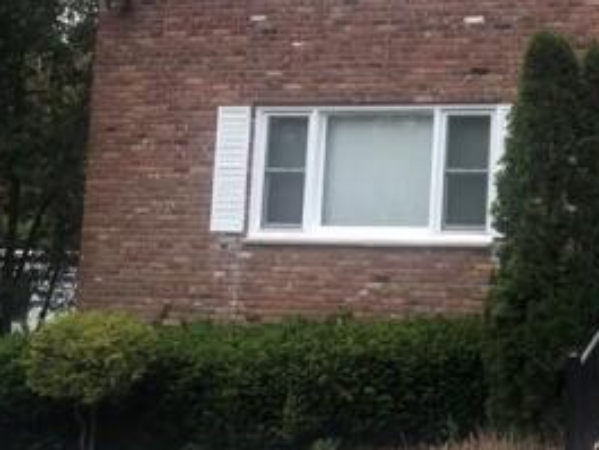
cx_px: 753
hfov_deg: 23.1
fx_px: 1316
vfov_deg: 19.3
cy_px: 138
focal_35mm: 76
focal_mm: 3.99
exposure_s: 1/1473
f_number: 1.8
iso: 20
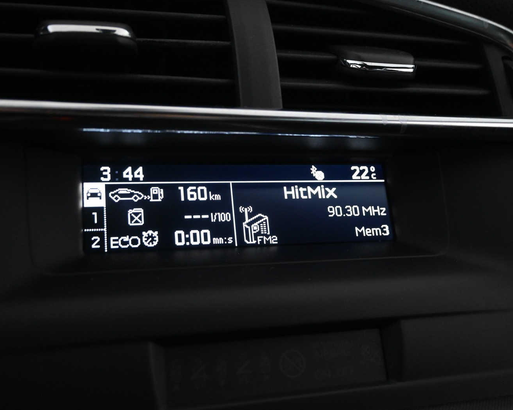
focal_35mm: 37
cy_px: 201
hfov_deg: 49.6
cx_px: 248
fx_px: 555
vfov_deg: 40.5
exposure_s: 1/60
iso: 2500
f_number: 4
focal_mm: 21
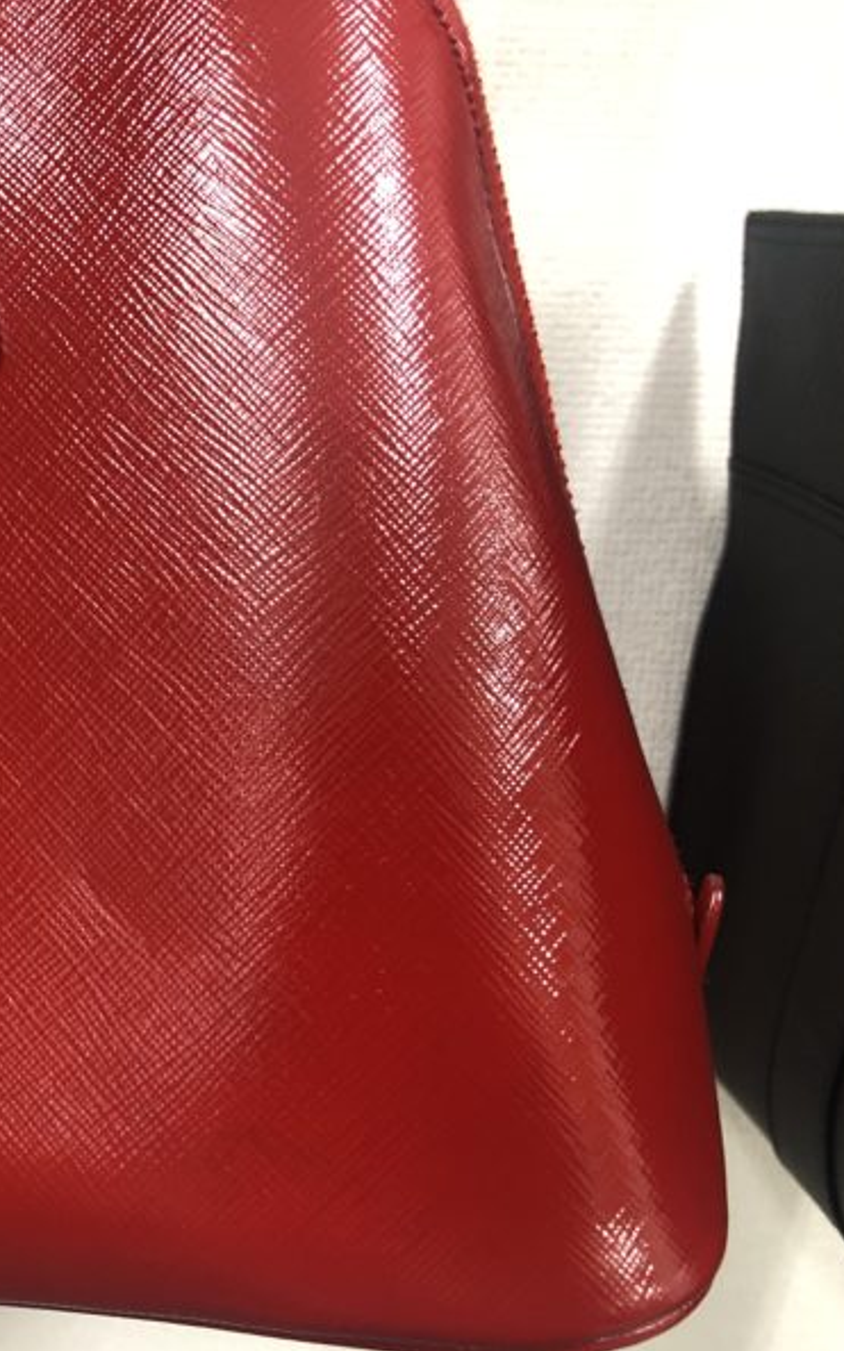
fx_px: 1473
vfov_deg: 49.3
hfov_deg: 29.8
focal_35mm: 40
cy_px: 673
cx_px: 0
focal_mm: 3.99
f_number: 1.8
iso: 80
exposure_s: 1/15
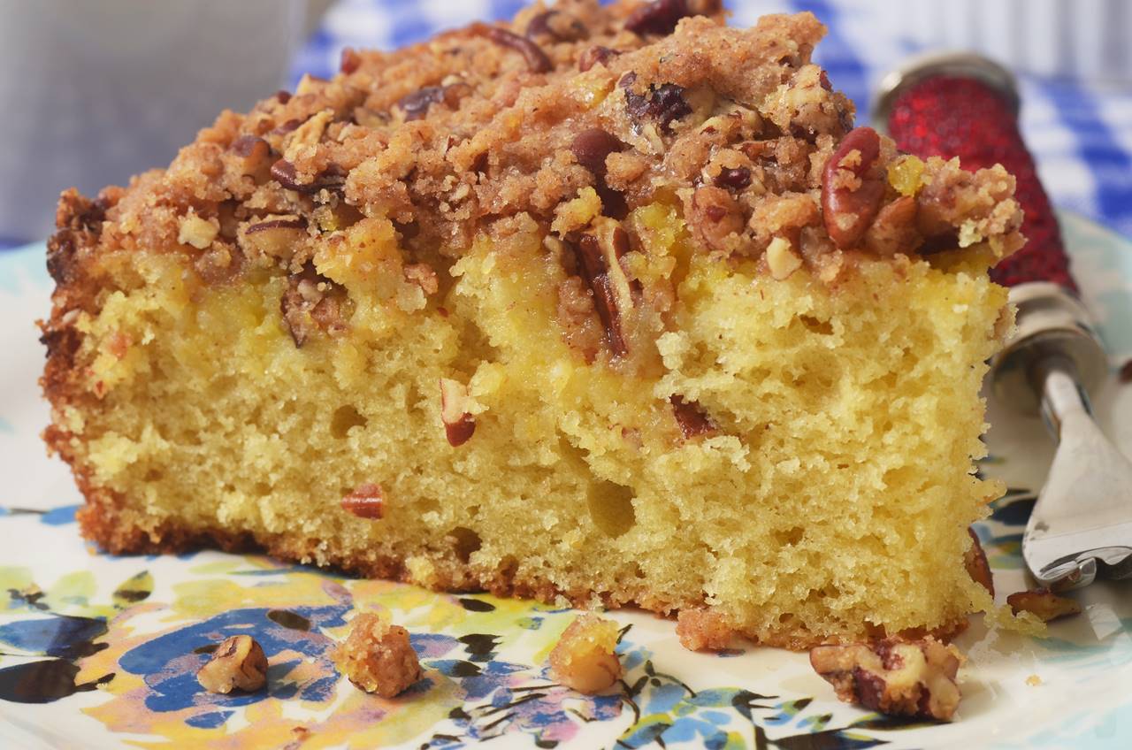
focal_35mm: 158
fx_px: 4943
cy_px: 375
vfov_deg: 8.7
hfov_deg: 13.1
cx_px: 566
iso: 100
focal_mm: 105
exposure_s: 1/30
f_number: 8
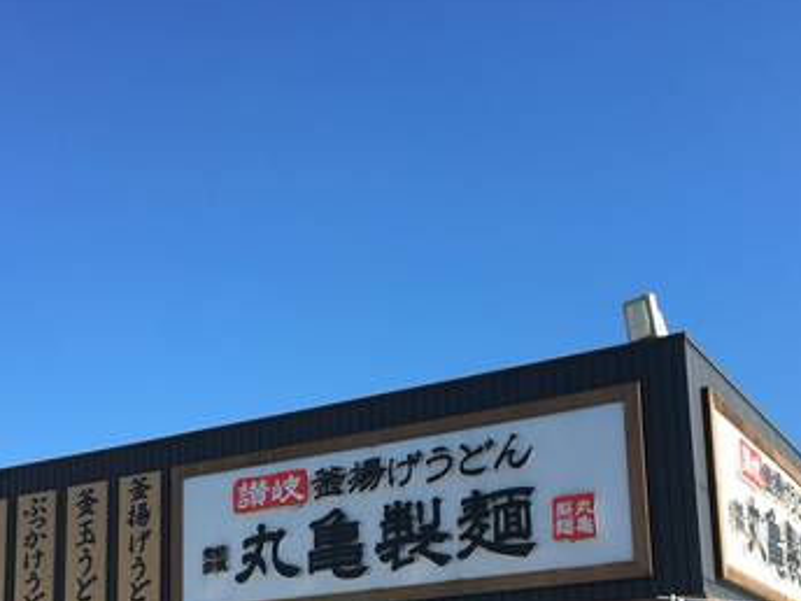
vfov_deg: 26.1
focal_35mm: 54
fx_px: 1250
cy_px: 543
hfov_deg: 35.5
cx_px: 333
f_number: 2.2
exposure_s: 1/1054
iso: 25
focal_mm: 4.15
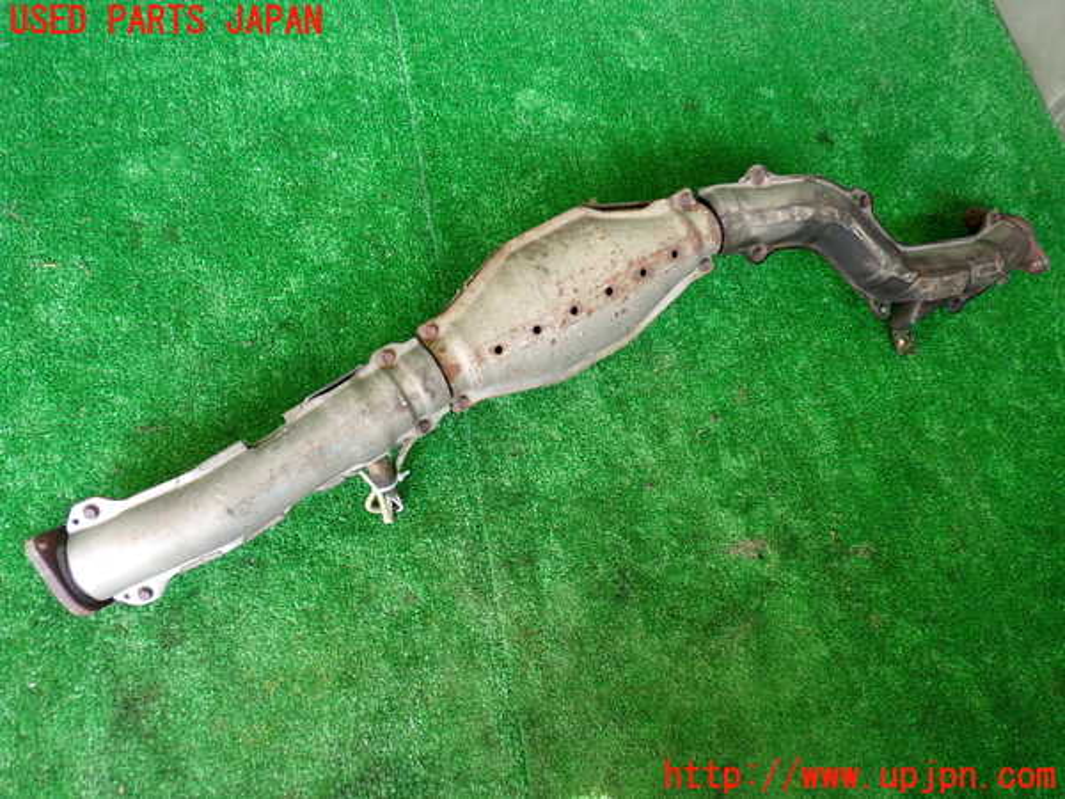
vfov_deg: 46.8
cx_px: 532
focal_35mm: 30
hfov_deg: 60.0
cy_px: 400
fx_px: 923
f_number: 2.3
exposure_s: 1/50
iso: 200
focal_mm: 5.4
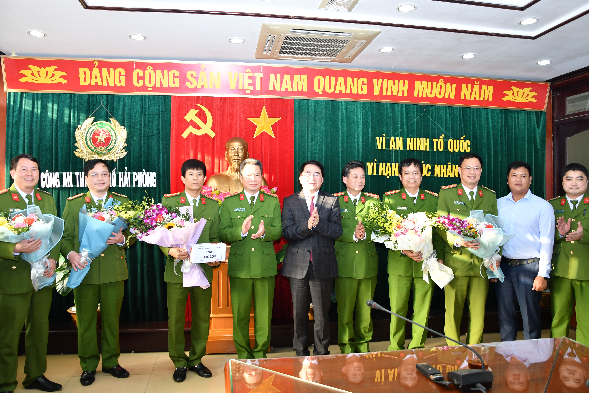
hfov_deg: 67.4
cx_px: 294
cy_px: 196
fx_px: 442
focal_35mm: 27
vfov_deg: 47.9
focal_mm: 18
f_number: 5
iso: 800
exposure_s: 1/200
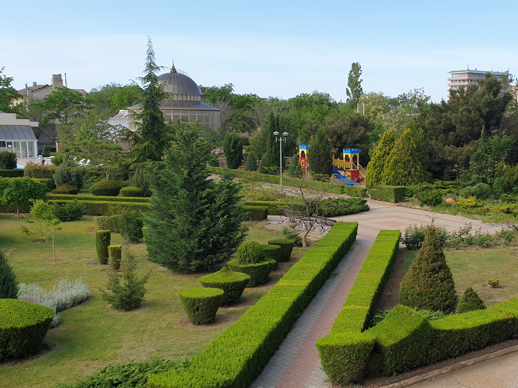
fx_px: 643
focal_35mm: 43
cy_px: 232
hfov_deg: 42.3
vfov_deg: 33.5
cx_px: 398
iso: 50
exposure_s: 1/878
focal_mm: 4.3
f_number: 2.4
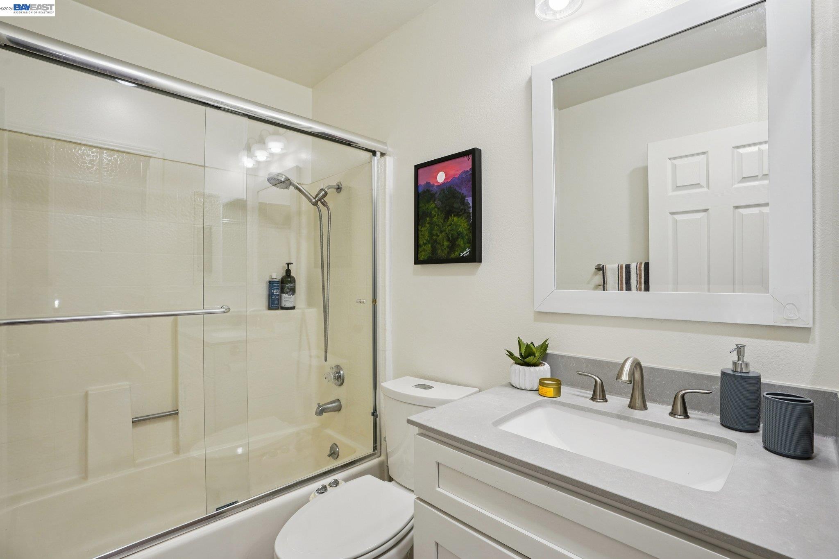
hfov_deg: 96.7
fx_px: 373
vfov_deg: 73.7
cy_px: 280
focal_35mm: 16
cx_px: 420
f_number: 8
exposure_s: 1/40
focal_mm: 16
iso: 400
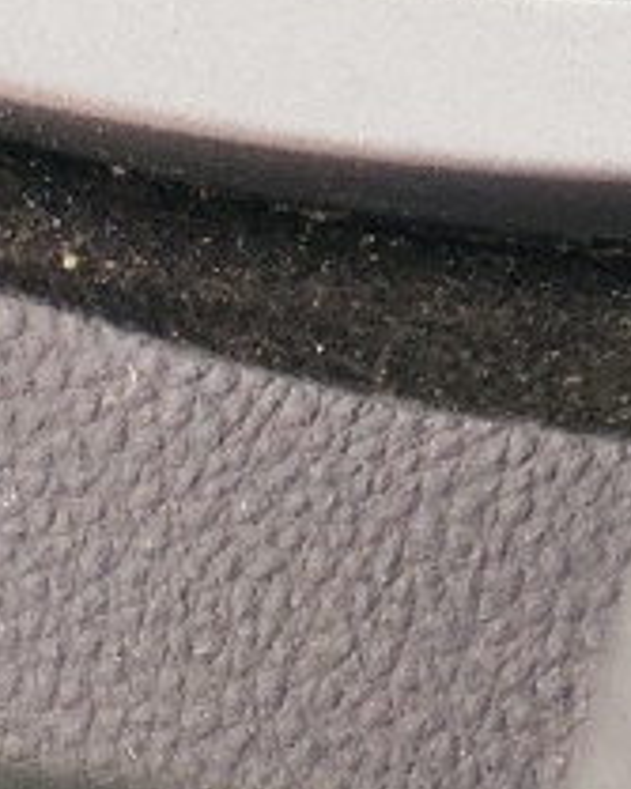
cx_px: 2955
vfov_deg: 8.6
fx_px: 4532
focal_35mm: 194
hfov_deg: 6.0
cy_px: -1416
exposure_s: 1/123
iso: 50
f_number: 1.5
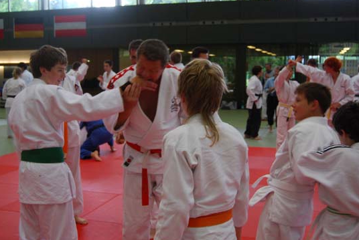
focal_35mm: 47
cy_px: 114
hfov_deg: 41.8
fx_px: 469
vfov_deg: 28.7
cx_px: 166
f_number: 4.2
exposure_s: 1/40
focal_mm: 28
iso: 200
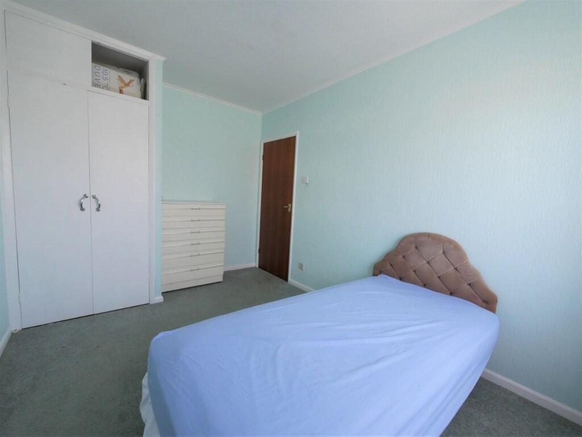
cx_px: 291
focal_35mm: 14
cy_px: 218
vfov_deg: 85.7
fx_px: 235
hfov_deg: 102.0
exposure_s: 1/60
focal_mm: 7
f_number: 4
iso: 500
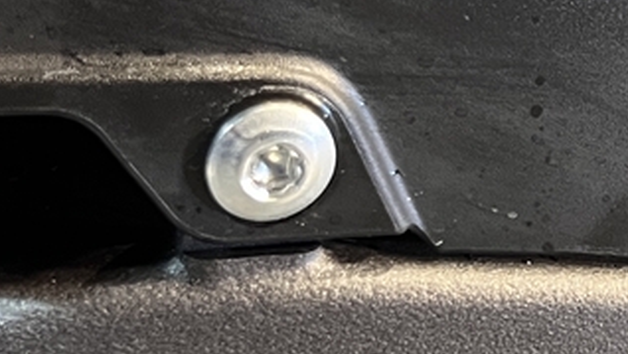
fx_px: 1899
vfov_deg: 10.6
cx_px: 666
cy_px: 148
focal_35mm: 114
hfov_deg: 18.2
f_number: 1.6
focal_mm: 5.1
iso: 160
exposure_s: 1/60
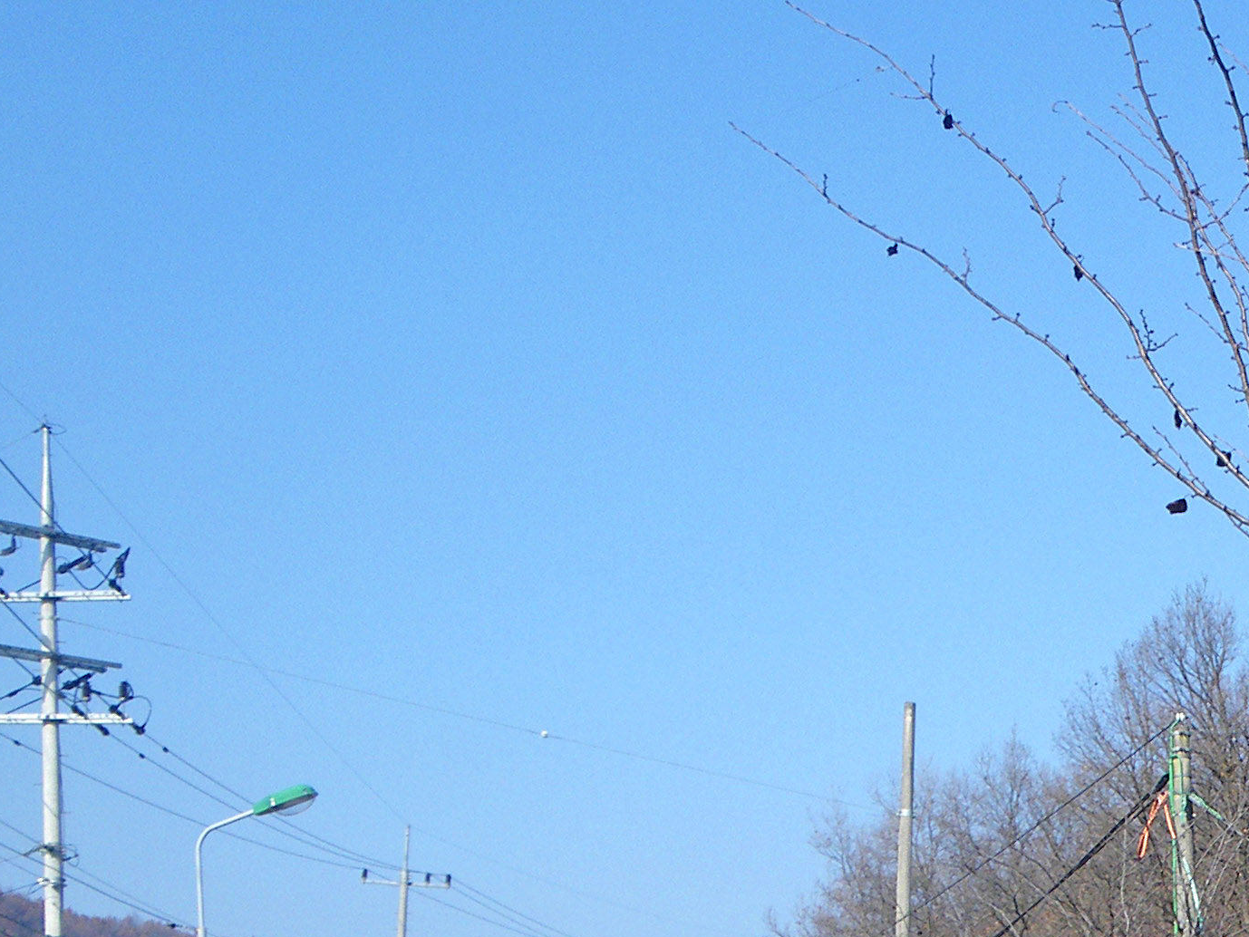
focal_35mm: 90
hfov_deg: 20.3
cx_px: 1525
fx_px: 3248
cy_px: 1189
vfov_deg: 15.7
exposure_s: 1/200
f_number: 4.6
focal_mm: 6.1
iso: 50
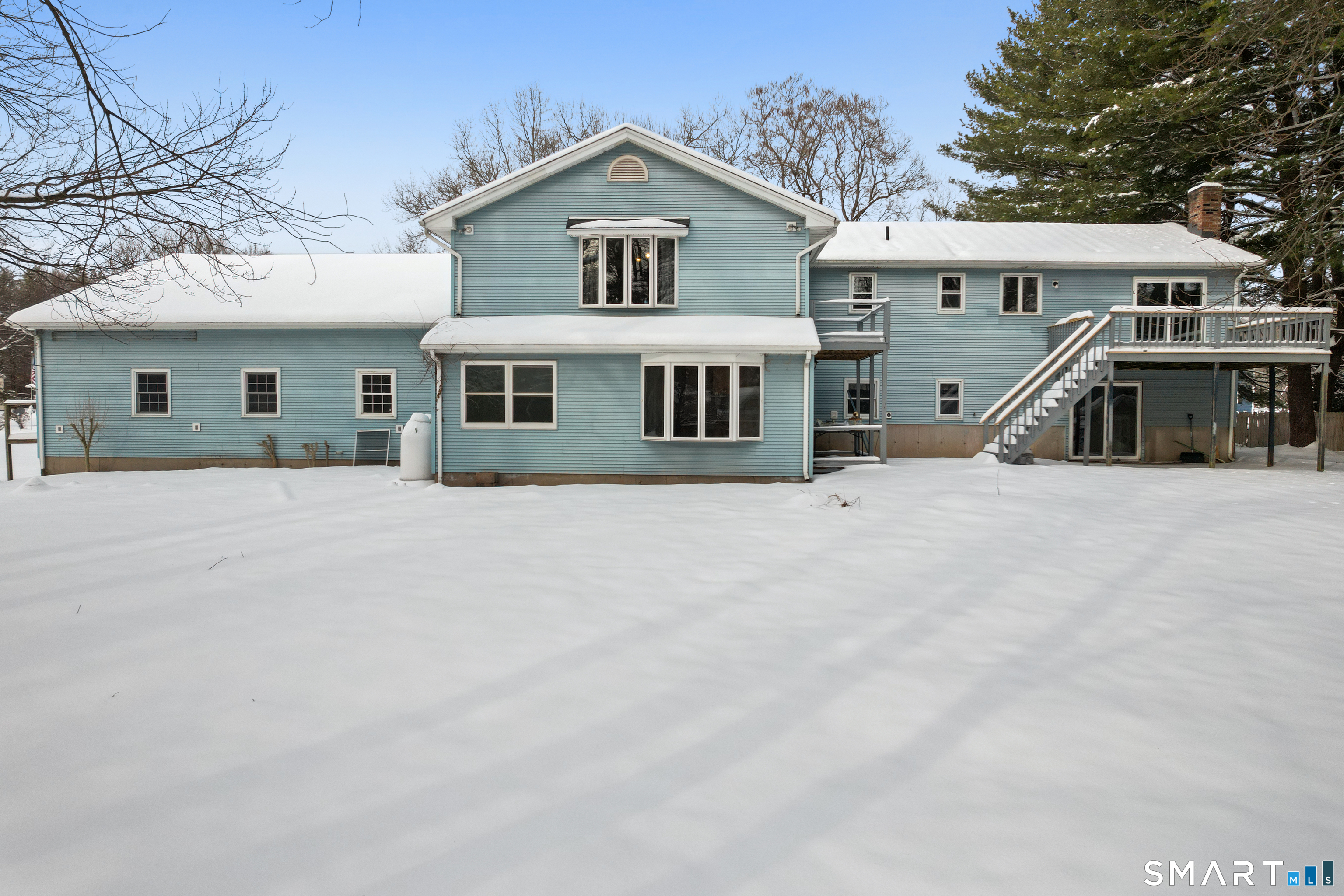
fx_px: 821
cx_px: 672
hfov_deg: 78.6
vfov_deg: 57.2
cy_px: 448
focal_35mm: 22
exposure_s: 1/1600
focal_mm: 8.38
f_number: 2.8
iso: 200
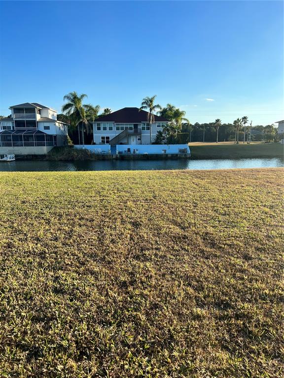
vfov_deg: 67.3
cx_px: 142
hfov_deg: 53.1
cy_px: 189
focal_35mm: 26
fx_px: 284
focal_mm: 5.7
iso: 50
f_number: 1.5
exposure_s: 1/2513
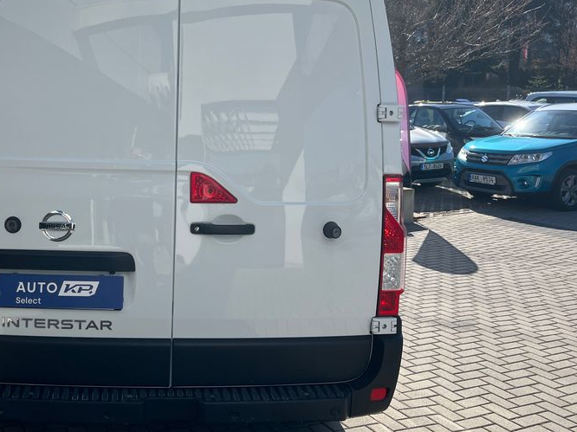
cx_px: 158
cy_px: 174
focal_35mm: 40
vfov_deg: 35.8
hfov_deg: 45.5
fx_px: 667
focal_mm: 5.1
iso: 50
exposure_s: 1/4016
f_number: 1.6
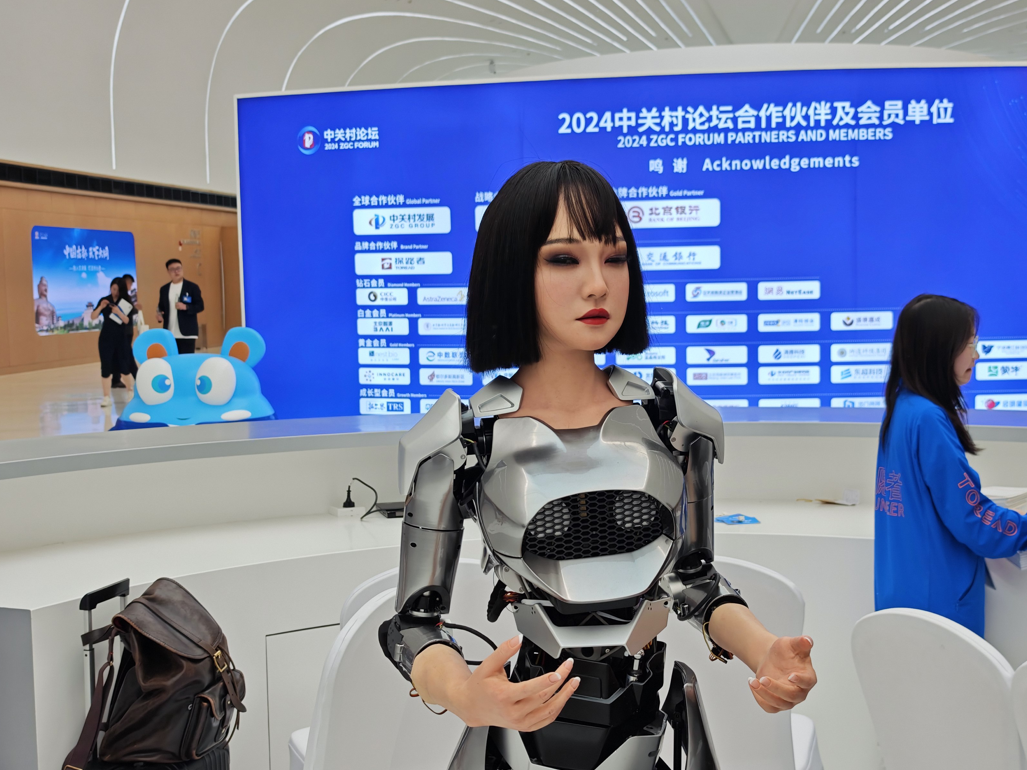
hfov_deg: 38.2
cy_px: 420
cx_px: 561
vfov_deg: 29.1
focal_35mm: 50
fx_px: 1483
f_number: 2
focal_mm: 8.72
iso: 50
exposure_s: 1/164
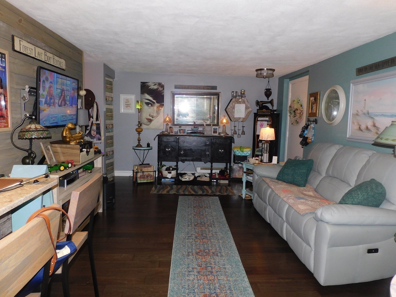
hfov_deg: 71.6
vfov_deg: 56.8
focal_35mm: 24
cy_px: 148
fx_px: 275
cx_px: 198
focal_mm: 4.3
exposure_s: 1/30
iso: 220
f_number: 3.3
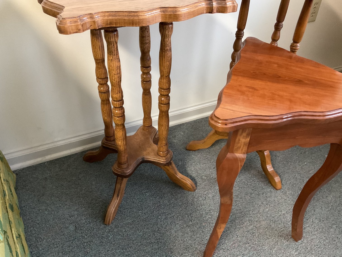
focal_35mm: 29
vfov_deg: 48.2
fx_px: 287
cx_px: 171
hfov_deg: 61.7
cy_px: 128
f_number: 1.8
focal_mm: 3
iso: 320
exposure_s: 1/30
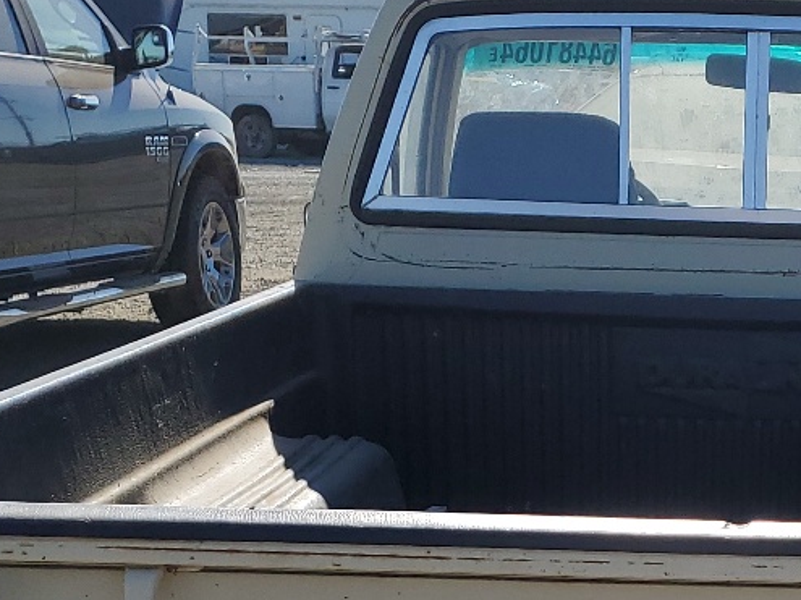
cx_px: 727
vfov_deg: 16.9
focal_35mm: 84
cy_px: 681
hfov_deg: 22.7
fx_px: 1943
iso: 50
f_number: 1.5
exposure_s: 1/5000
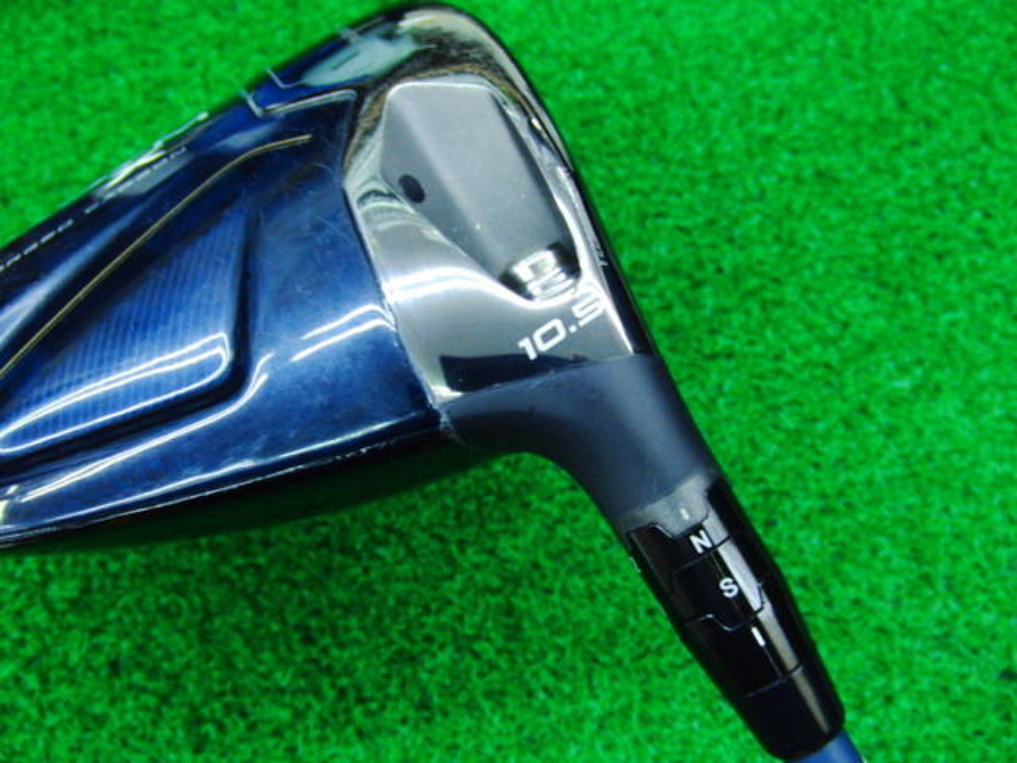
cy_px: 382
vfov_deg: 38.7
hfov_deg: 50.1
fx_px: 1087
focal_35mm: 37
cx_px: 508
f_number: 3.6
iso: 400
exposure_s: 1/25
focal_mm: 6.42
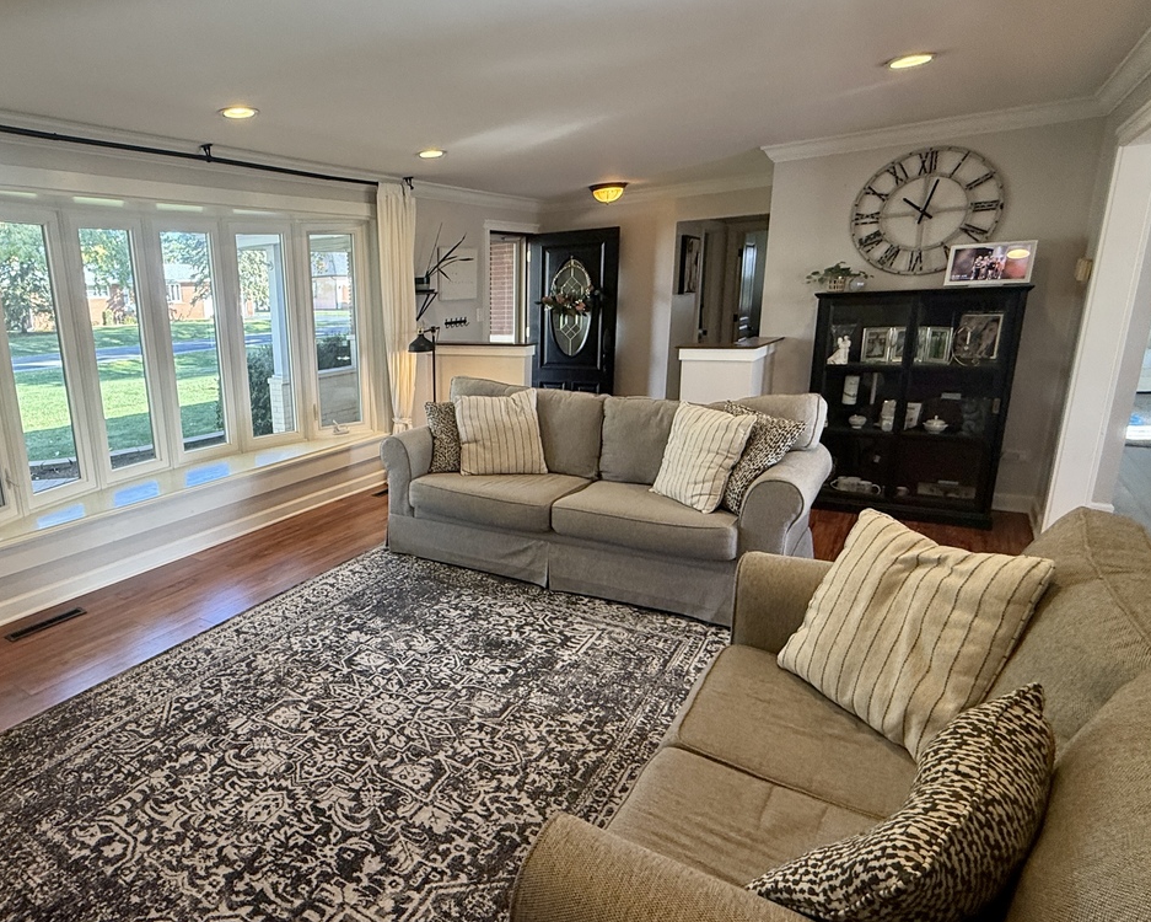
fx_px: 716
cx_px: 372
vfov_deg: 65.5
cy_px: 475
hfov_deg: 74.9
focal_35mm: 21
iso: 160
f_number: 2.2
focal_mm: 2.22
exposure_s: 1/120
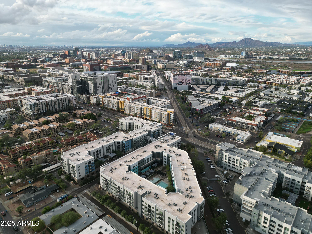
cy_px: 117
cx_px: 156
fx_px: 216
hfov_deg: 71.6
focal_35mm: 24
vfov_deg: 56.8
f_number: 1.7
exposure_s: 1/1250
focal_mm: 6.72
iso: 150
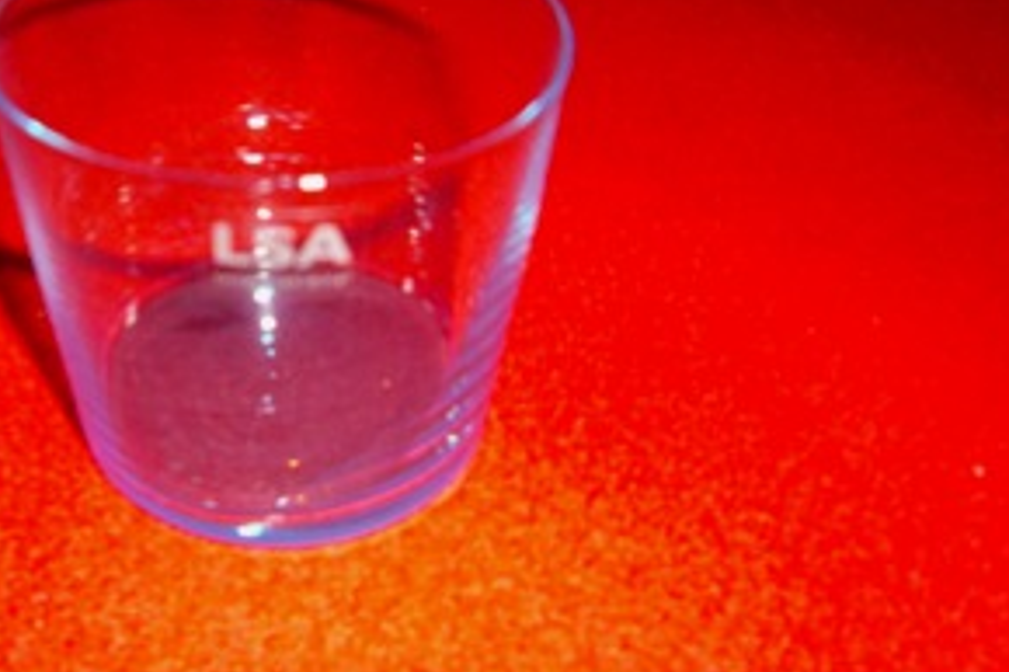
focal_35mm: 45
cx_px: 275
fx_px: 1260
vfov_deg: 29.8
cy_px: 313
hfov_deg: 42.5
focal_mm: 4.9
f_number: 2.6
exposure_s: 1/60
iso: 64
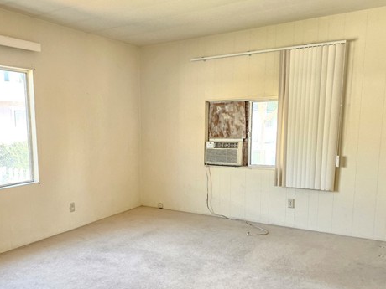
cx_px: 144
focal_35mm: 32
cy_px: 174
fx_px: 357
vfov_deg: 43.9
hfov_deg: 56.1
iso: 1250
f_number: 1.7
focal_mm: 6.3
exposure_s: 1/240
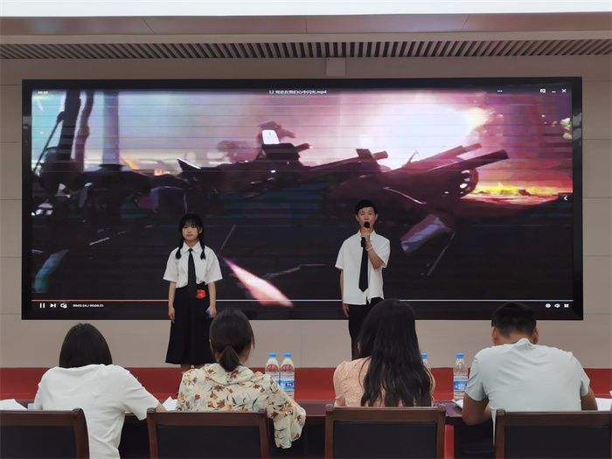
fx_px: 1096
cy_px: 230
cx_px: 306
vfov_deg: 23.7
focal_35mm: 62
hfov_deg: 31.2
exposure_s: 1/100
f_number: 1.8
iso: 50
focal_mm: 5.58
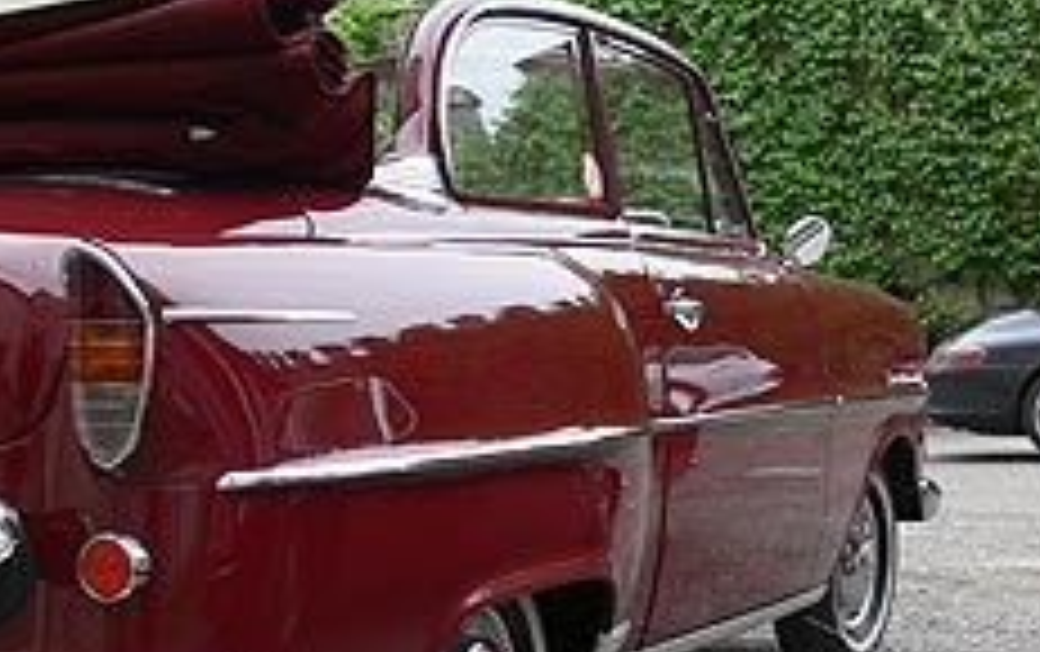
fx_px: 2185
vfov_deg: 17.0
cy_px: 346
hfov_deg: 26.2
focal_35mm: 77
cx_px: 171
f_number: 4
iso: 100
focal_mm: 7.4
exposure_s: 1/200
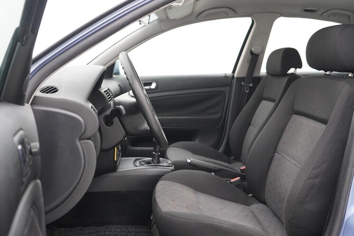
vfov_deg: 36.9
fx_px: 354
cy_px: 118
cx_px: 177
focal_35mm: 36
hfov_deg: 53.1
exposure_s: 1/160
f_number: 3.5
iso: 1600
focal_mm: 24
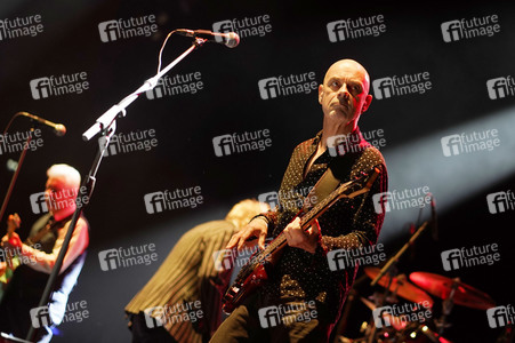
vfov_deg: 16.0
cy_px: 172
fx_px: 1215
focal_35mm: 85
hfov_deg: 23.9
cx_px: 258
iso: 1250
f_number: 2.2
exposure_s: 1/200
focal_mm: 85
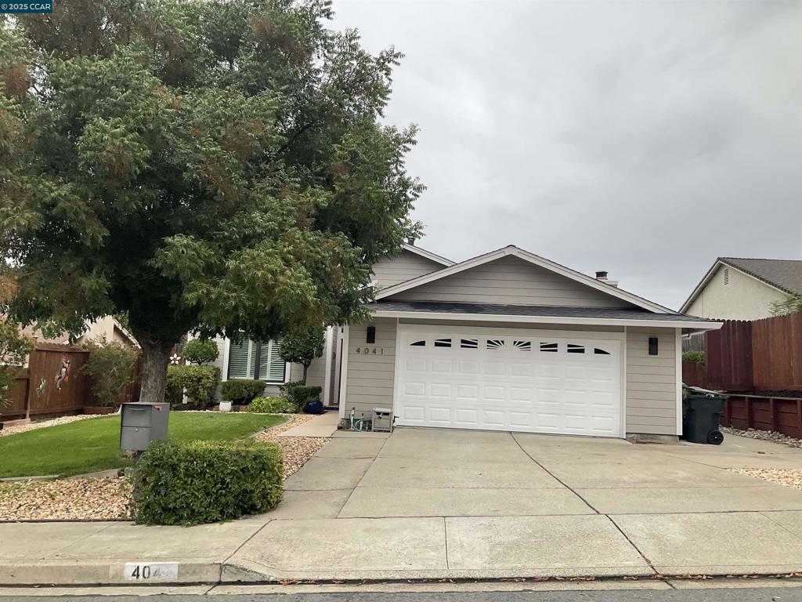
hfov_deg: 61.7
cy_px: 301
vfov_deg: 48.2
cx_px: 401
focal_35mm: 29
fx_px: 672
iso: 16
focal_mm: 3
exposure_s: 1/883
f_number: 1.8
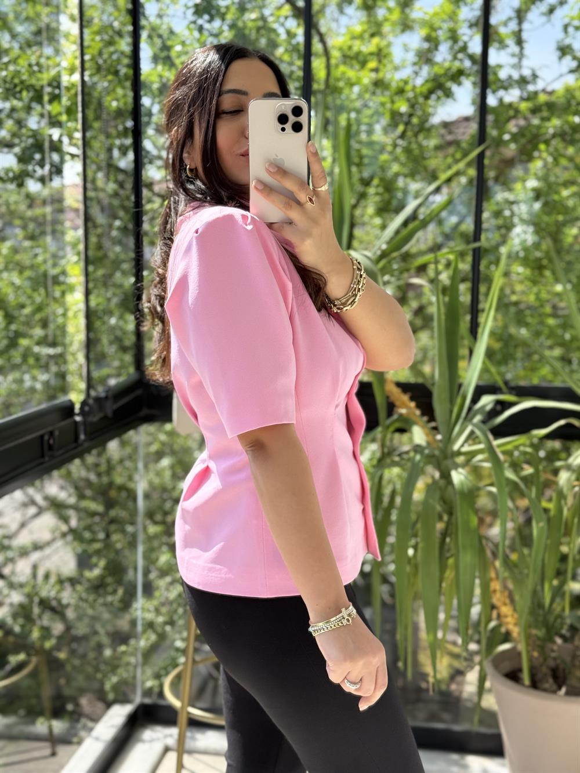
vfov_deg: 39.7
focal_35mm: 48
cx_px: 290
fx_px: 1072
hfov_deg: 30.3
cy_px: 386
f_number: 1.78
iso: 100
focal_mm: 6.76
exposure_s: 1/615
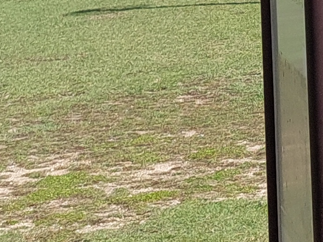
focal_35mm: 162
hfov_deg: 10.1
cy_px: -253
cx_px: 847
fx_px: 1512
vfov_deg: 8.6
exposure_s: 1/1006
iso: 25
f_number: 1.8
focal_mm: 5.23
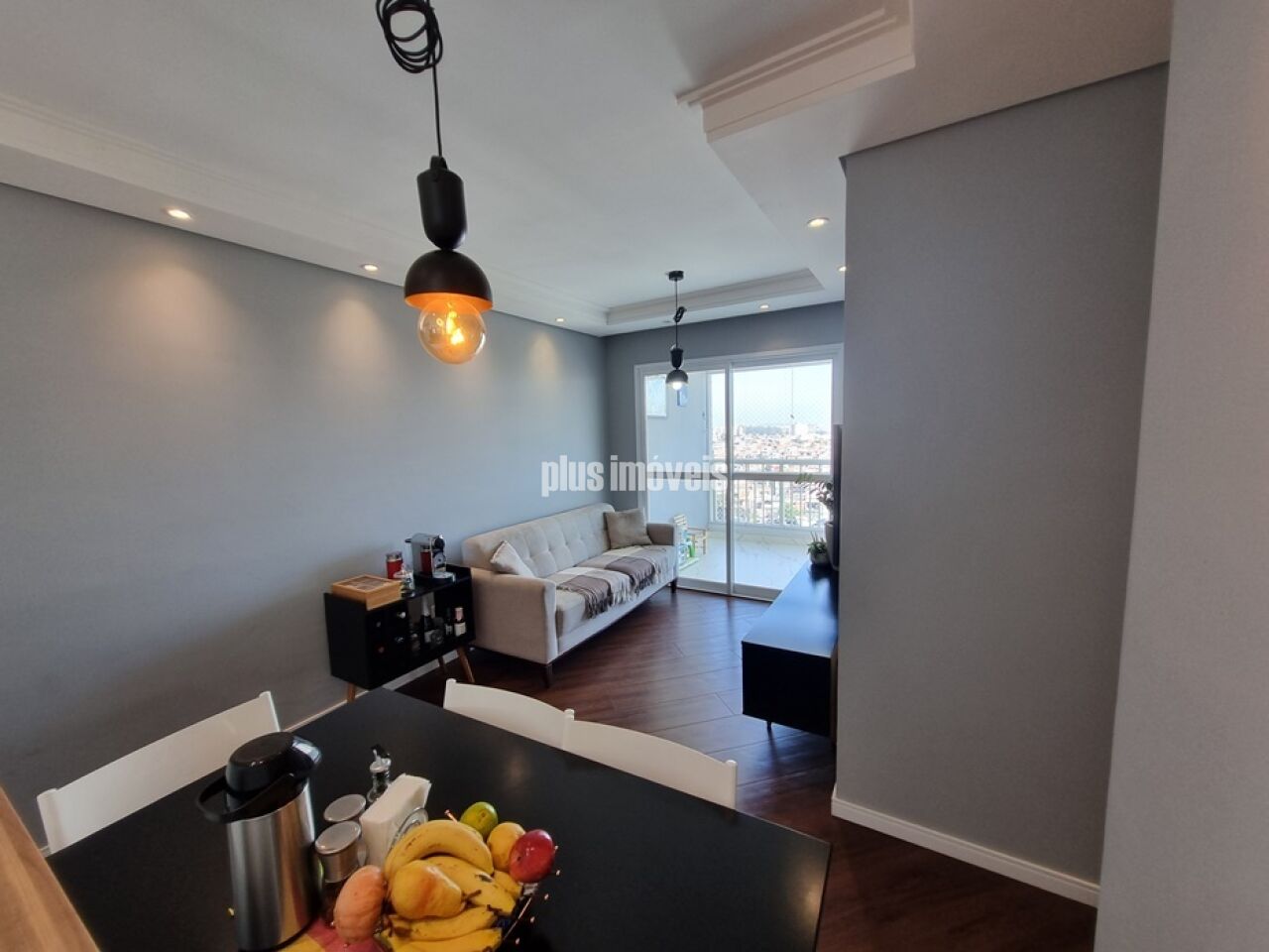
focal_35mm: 13
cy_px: 476
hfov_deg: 106.2
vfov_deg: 89.9
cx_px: 634
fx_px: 477
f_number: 2.2
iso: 64
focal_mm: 1.74
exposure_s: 1/60
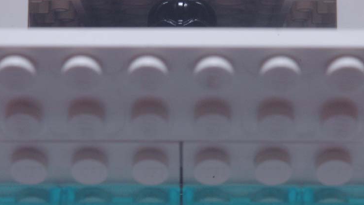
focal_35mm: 111
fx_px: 1071
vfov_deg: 10.9
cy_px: 104
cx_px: 181
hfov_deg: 19.3
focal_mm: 70
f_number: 22
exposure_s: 1/2.5
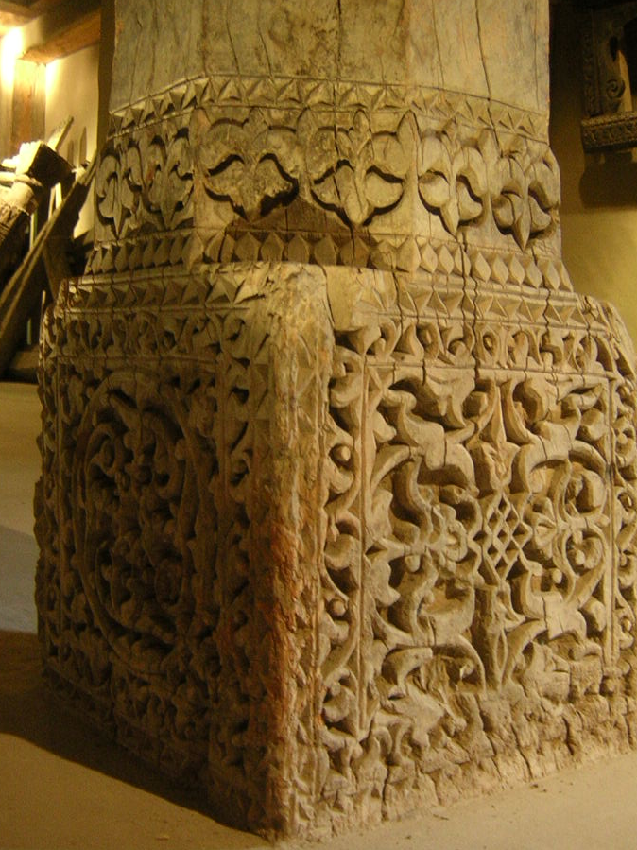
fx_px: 1006
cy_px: 413
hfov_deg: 35.1
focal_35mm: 41
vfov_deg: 45.8
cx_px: 311
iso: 400
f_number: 2.6
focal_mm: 4.7
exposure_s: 1/6.4
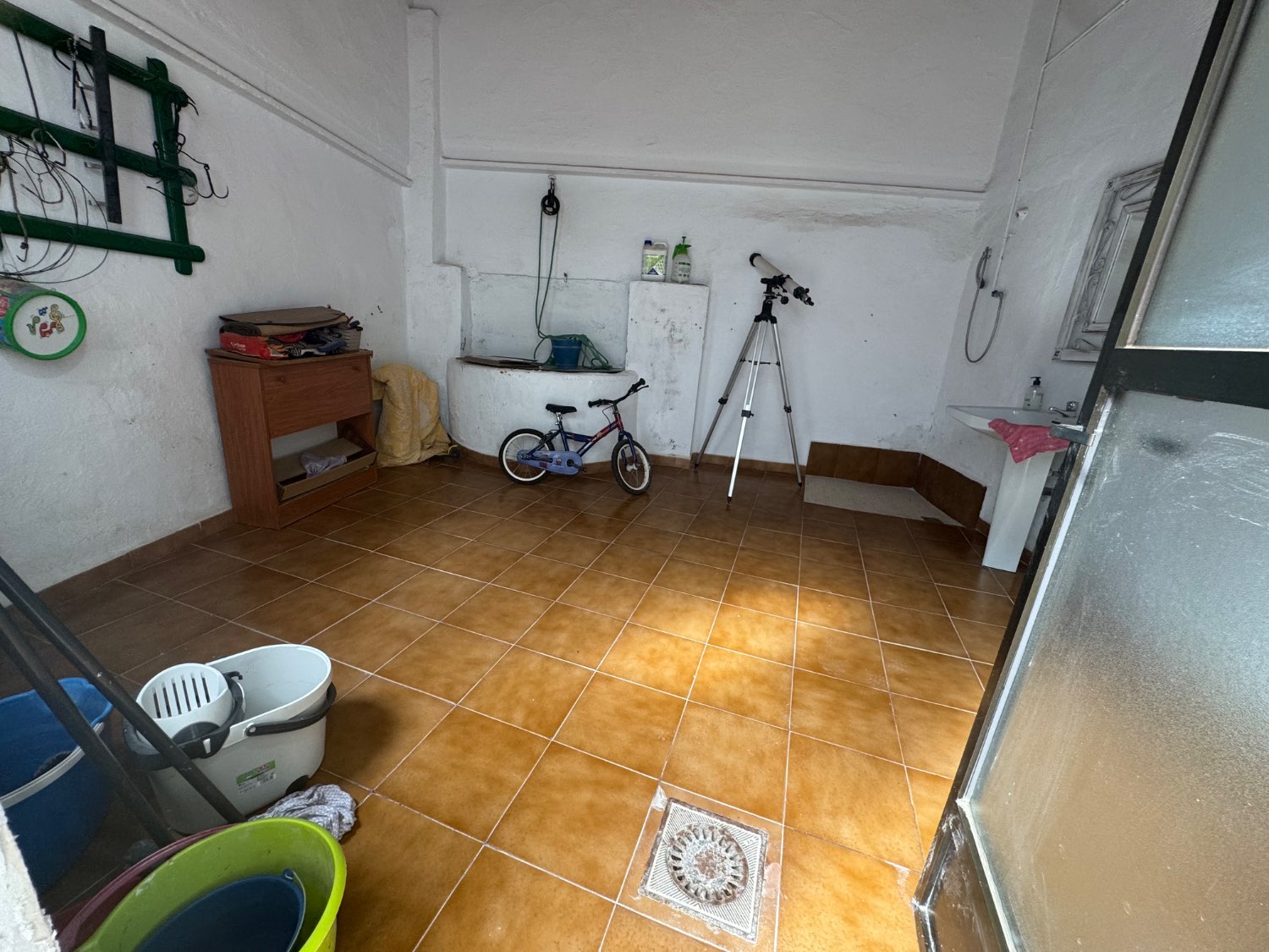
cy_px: 476
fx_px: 513
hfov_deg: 102.1
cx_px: 634
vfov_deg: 85.7
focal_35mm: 14
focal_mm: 2.22
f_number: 2.2
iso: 160
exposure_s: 1/99
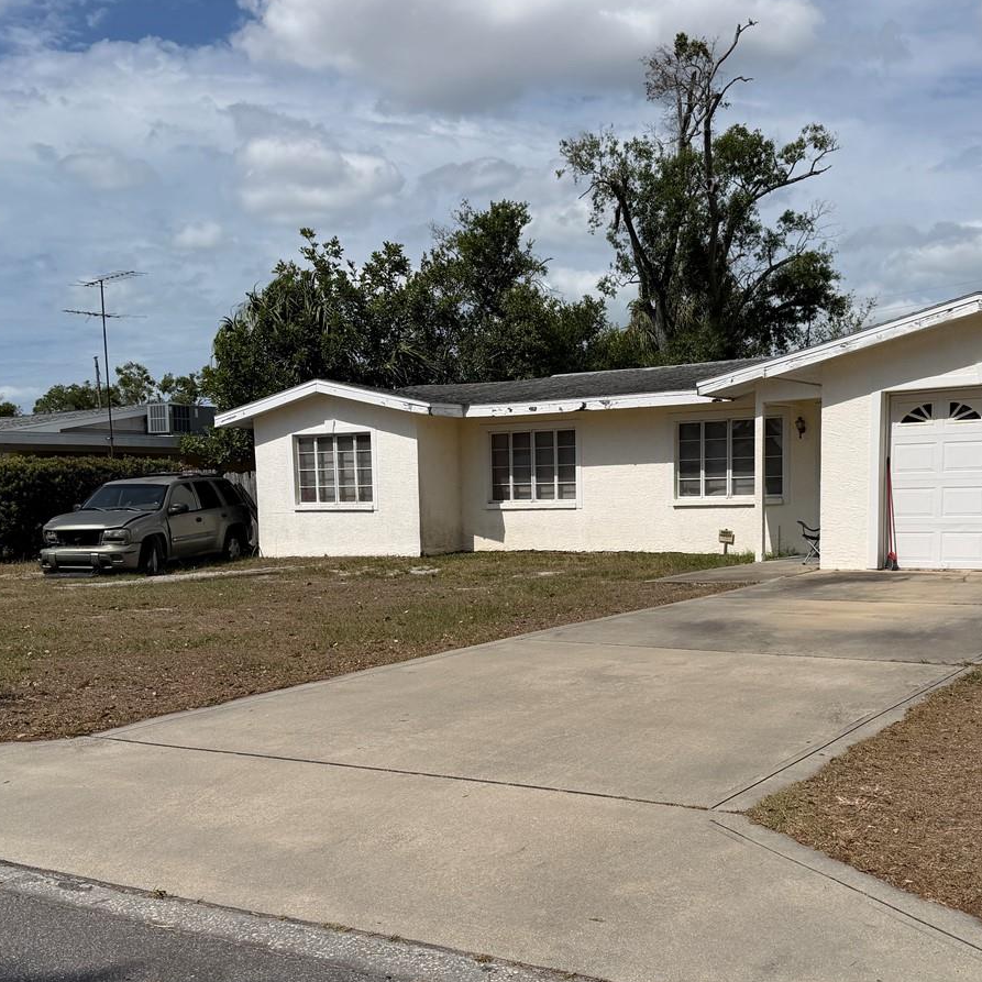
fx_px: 1220
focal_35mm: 38
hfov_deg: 43.7
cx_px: 567
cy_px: 614
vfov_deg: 43.5
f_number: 1.78
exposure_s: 1/11905
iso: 80
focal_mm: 6.76
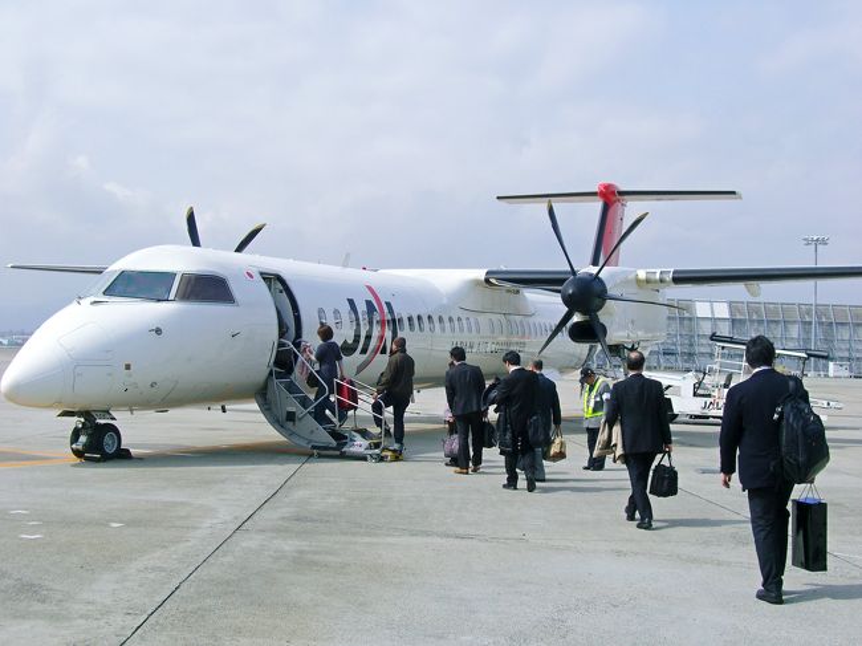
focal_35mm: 46
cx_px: 431
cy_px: 323
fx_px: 1145
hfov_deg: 41.3
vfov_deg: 31.5
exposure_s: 1/320
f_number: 6.2
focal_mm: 9.6
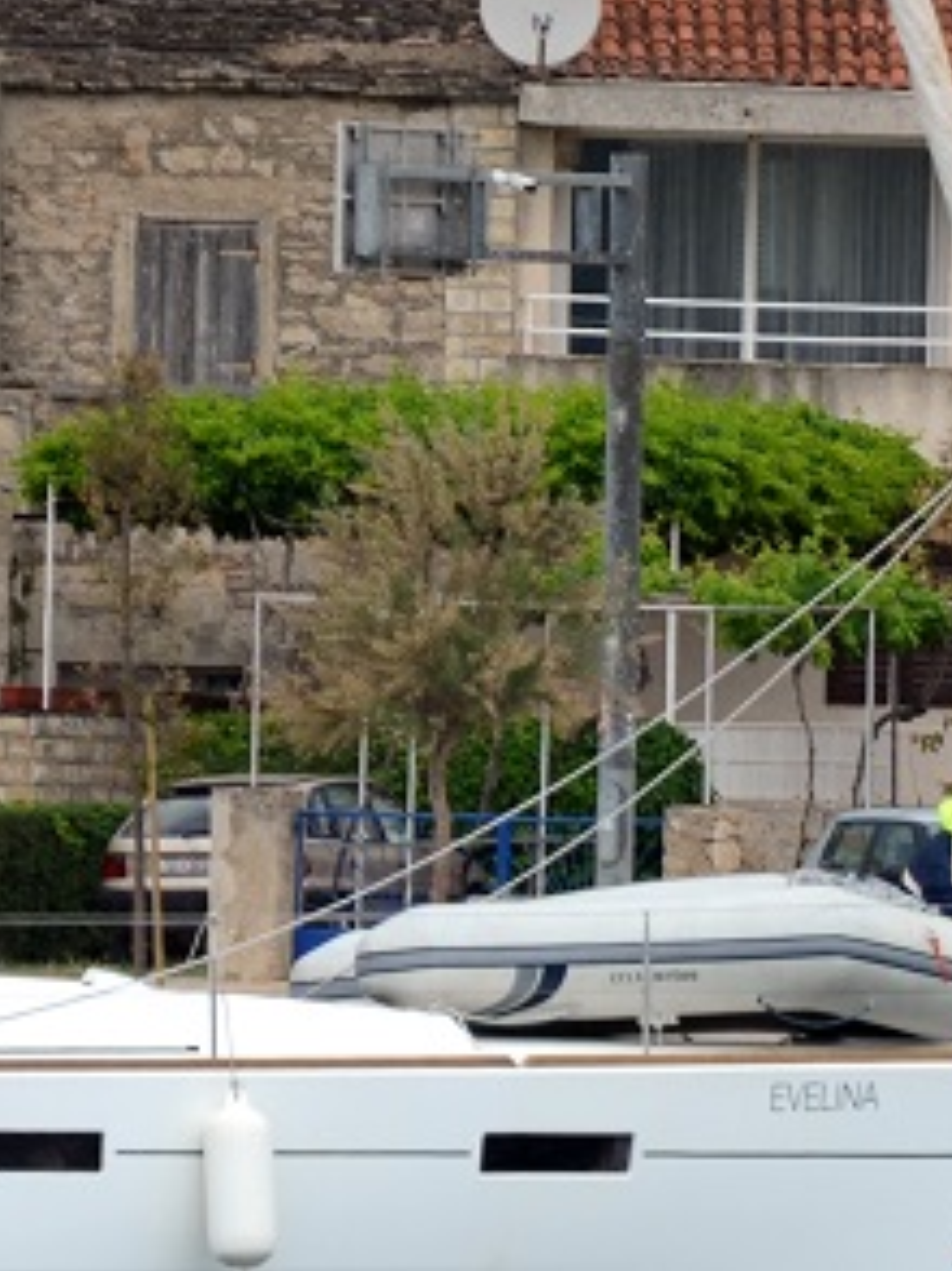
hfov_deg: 1.0
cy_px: 996
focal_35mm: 1468
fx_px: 53908
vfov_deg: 1.4
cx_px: 958
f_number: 5.6
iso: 100
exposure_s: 1/320
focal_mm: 300
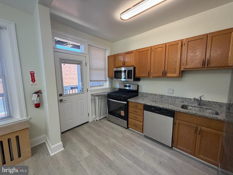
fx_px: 94
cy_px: 88
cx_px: 116
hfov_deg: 102.1
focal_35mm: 14
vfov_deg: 85.7
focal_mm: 2.22
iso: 200
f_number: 2.2
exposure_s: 1/120
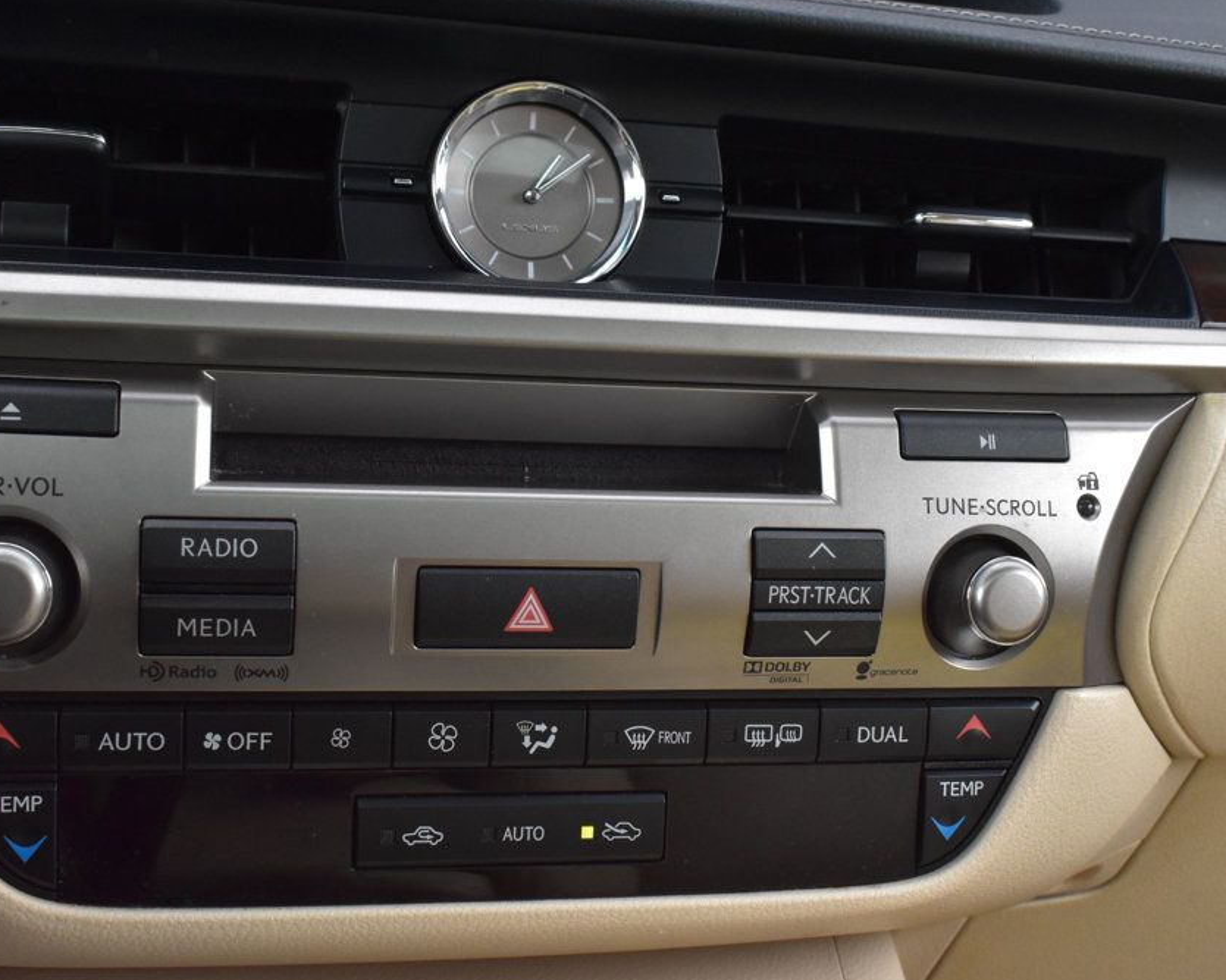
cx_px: 592
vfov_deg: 32.4
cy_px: 493
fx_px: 1690
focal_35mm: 47
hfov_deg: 39.9
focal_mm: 27
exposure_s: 1/250
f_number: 10
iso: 2500
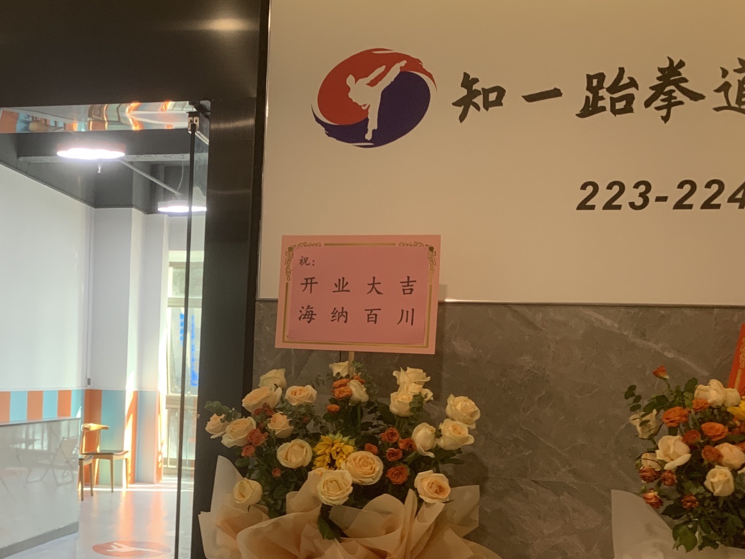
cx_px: 174
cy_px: 412
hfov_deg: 40.7
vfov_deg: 31.7
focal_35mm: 45
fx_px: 969
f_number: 1.8
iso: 80
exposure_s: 1/50
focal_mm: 4.25
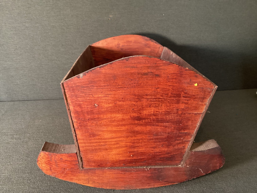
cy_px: 96
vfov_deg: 45.4
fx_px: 230
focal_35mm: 31
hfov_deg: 58.3
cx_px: 128
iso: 400
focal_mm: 3.3
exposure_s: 1/30
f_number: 2.4
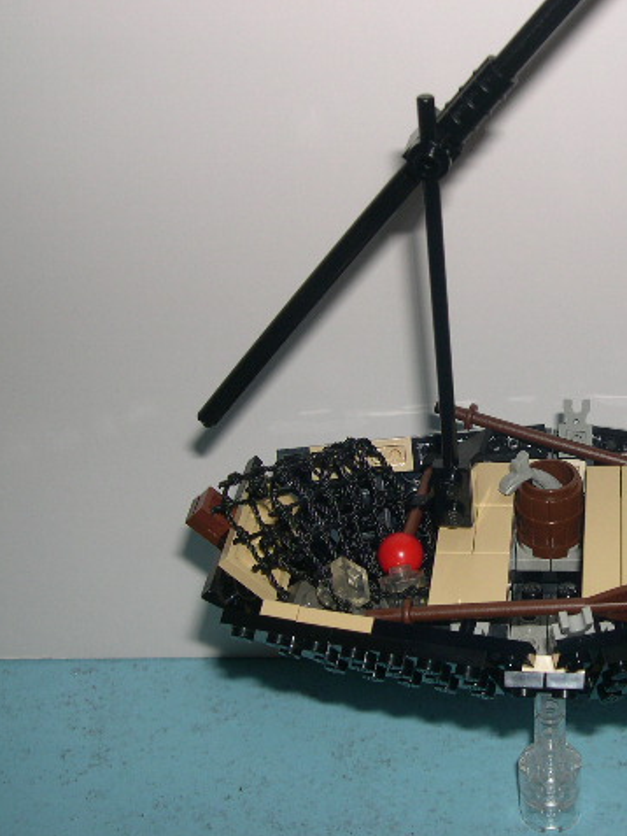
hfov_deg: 27.9
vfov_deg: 37.5
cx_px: 517
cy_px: 419
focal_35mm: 51
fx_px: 1231
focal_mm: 8
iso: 100
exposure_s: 1/60
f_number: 7.6
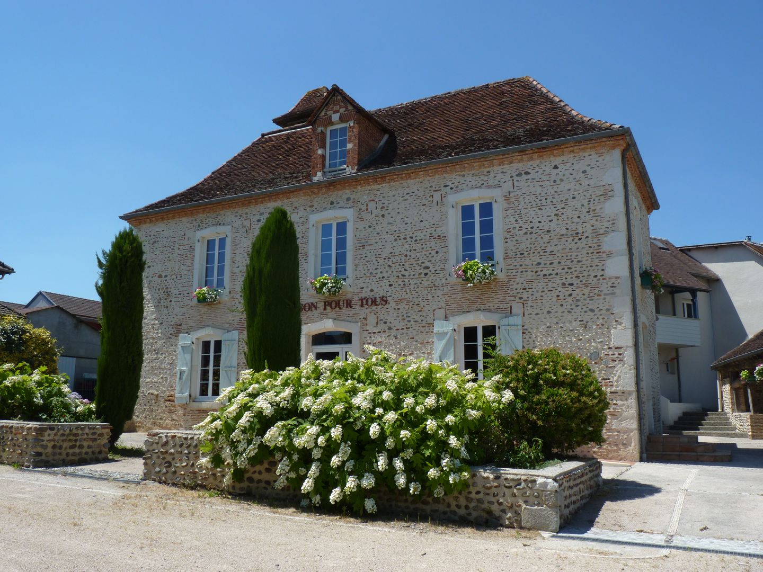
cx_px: 382
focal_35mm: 31
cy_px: 286
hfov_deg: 58.4
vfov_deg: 45.4
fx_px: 683
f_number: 3.6
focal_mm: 5.4
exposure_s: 1/800
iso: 80
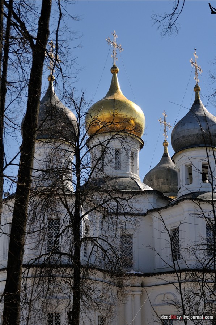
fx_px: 840
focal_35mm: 93
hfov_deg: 14.7
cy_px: 162
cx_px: 108
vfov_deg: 21.9
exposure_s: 1/640
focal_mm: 62
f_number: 7.1
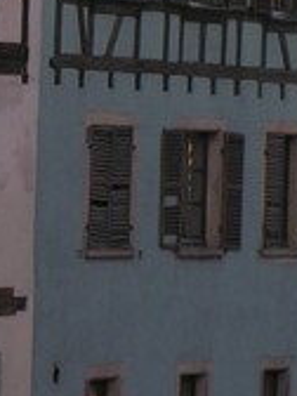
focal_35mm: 479
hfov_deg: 3.1
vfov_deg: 4.1
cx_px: -224
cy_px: 253
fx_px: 5480
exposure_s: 1/200
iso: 50
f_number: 5
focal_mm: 20
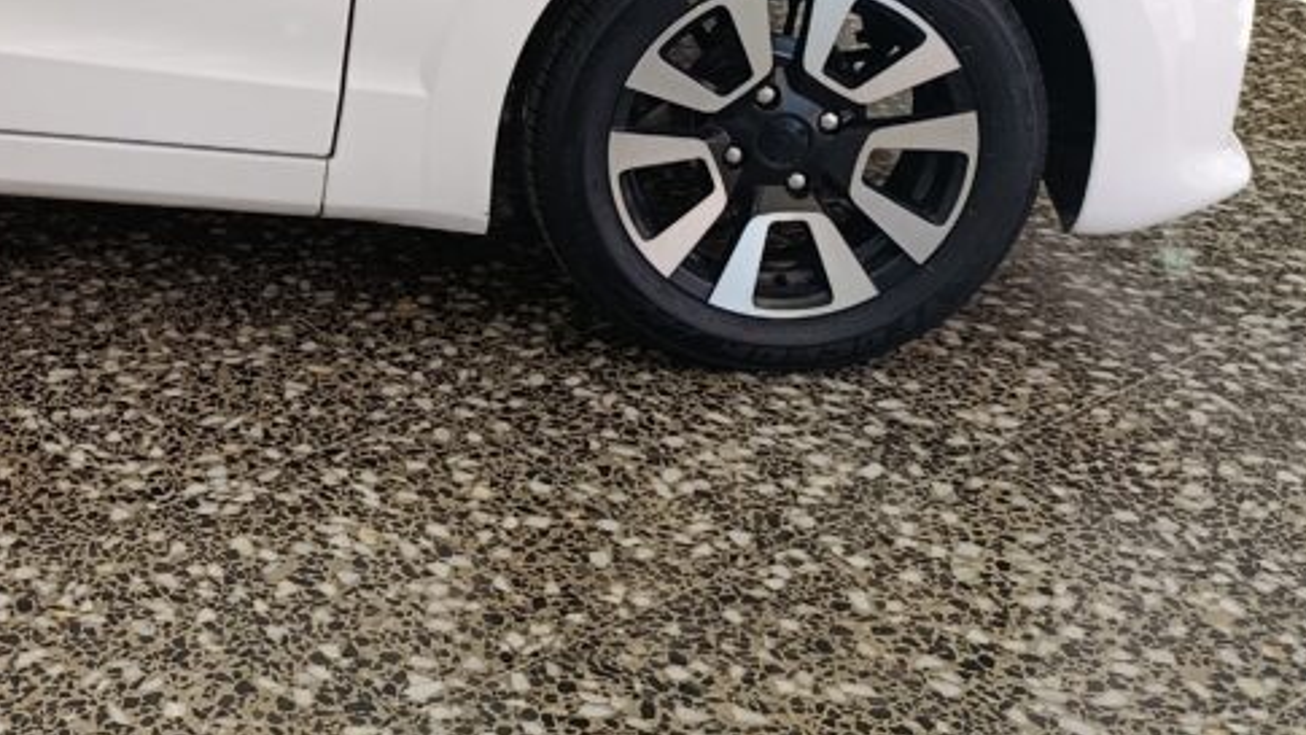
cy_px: -144
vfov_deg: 21.1
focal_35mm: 53
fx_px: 1836
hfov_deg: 36.0
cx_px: 54
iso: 188
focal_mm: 6.11
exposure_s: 1/100
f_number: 1.65
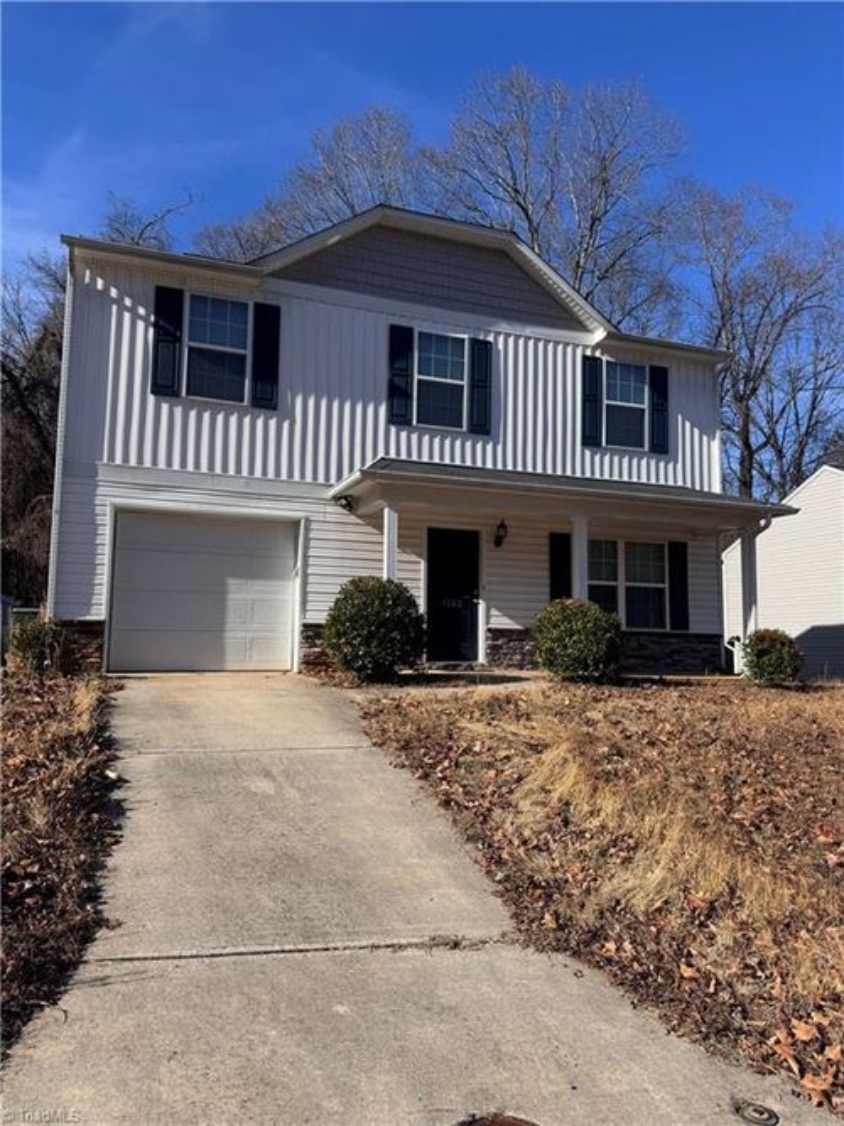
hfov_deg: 56.8
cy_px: 563
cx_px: 422
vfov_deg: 71.6
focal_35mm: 24
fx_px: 780
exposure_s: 1/4608
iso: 80
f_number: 1.78
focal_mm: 6.76
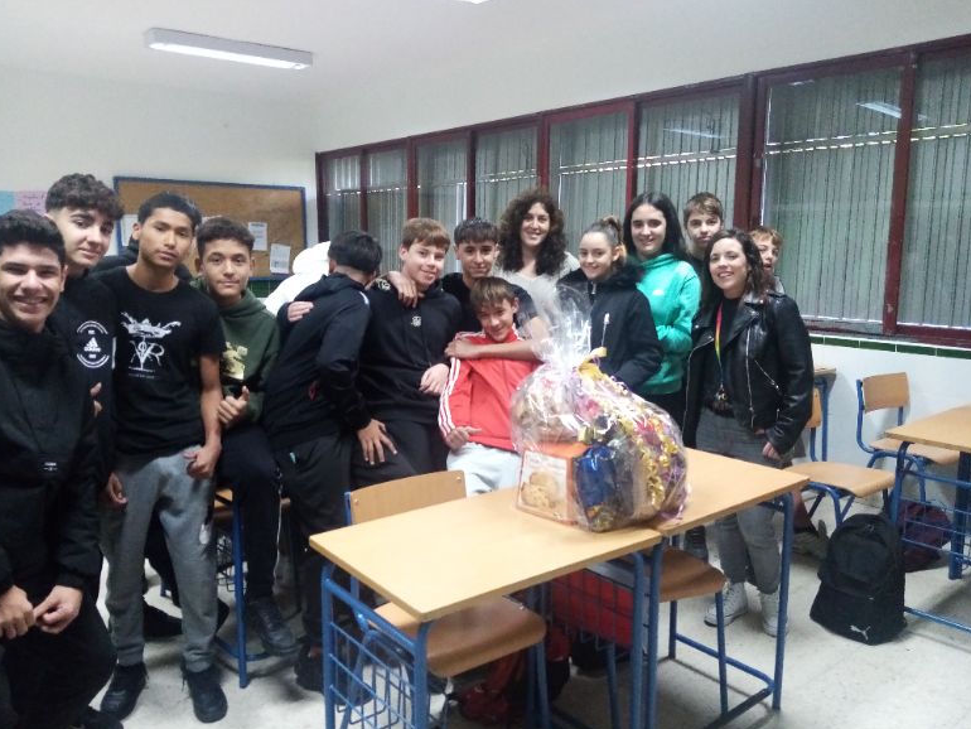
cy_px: 356
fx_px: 758
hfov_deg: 65.3
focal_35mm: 27
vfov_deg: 51.4
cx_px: 472
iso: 489
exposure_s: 1/25
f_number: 1.8
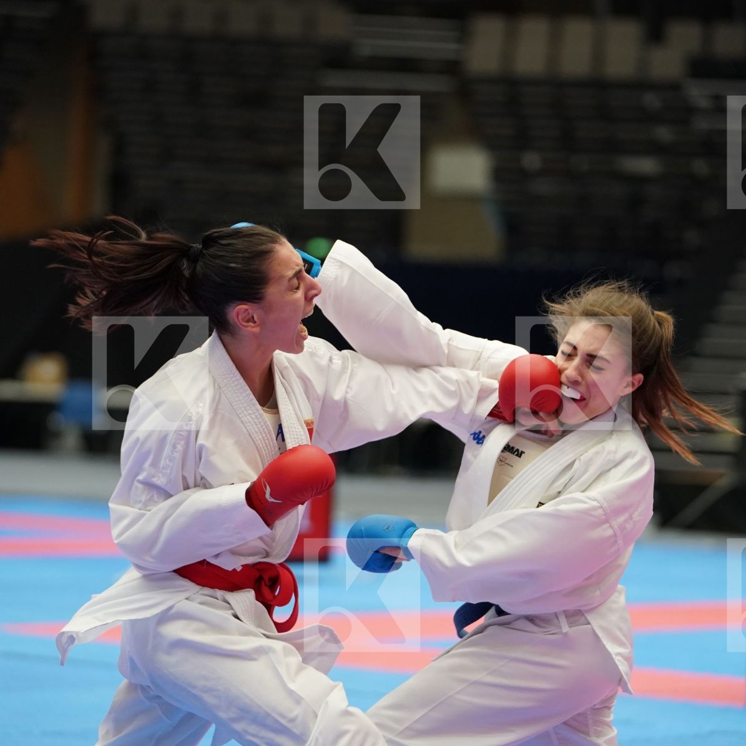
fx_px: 3901
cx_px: 362
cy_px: 373
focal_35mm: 160
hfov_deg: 10.9
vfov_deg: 10.9
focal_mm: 125
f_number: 2.8
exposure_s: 1/1000
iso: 2500
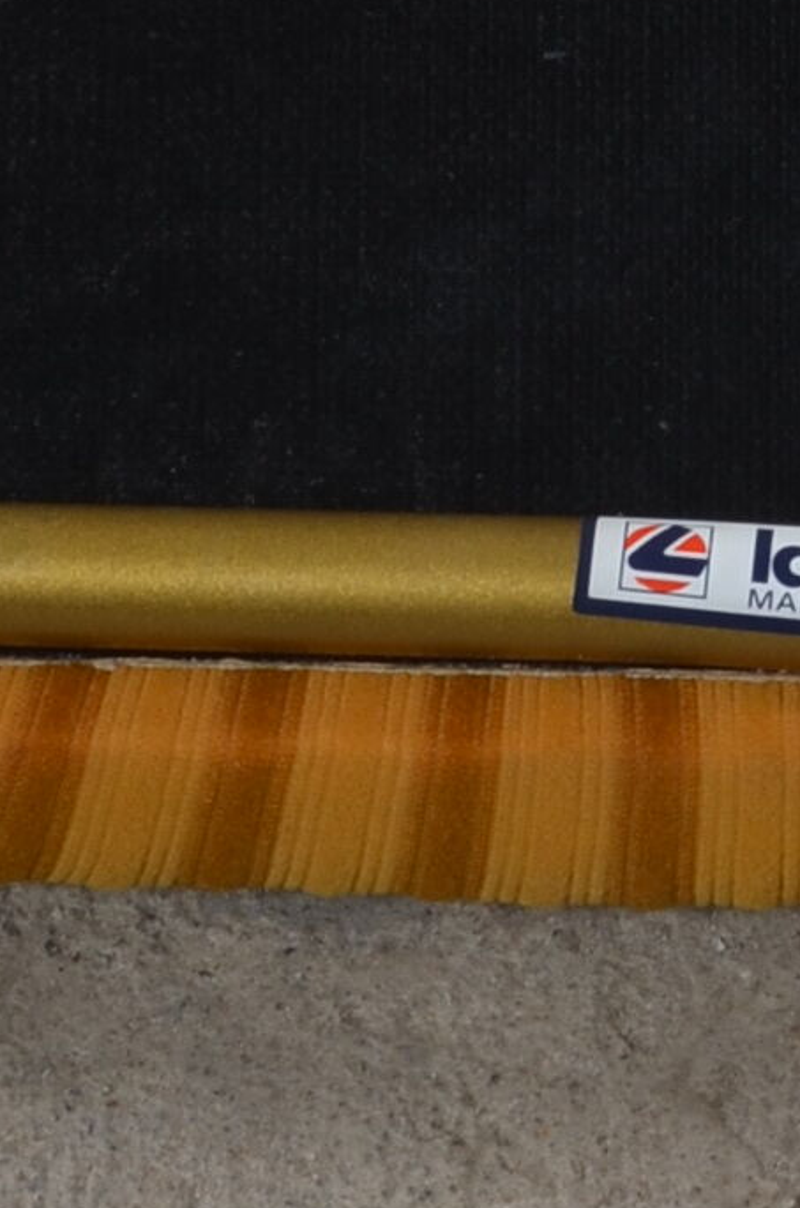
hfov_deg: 3.4
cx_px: 848
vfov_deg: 5.1
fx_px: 13561
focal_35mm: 405
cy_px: 256
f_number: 11
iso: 100
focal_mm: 50
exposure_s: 1/160
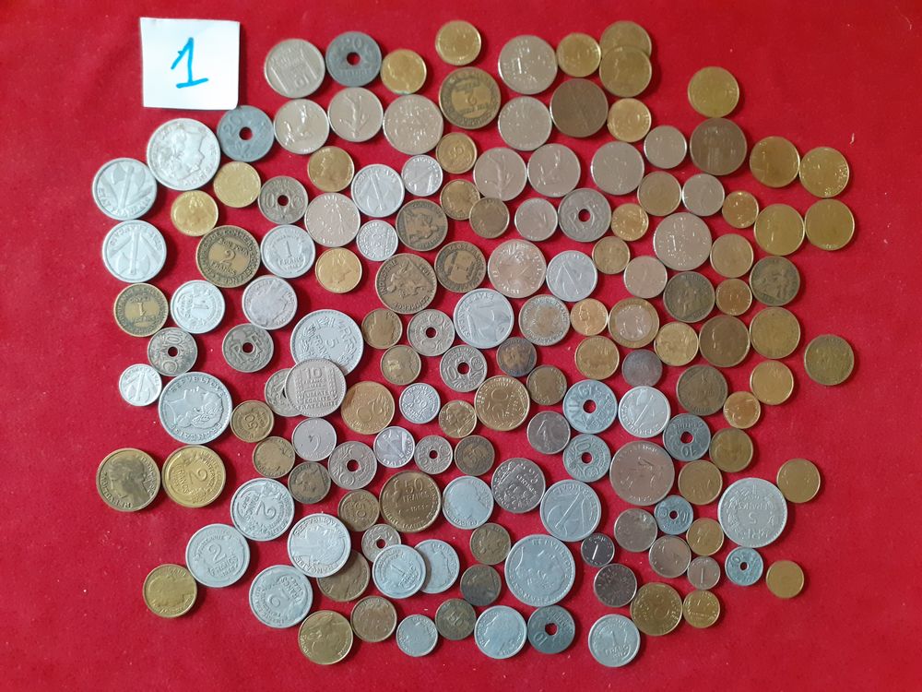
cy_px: 346
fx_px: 719
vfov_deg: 51.4
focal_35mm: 27
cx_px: 461
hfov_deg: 65.3
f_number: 1.9
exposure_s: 1/25
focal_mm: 3.6
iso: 320
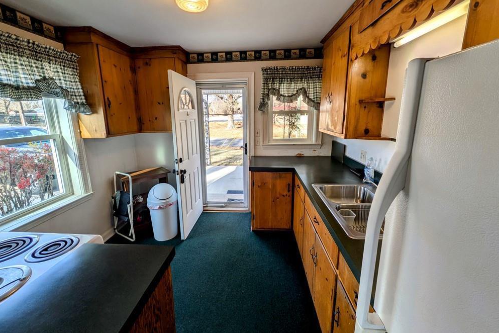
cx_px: 248
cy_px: 153
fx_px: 208
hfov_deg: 100.4
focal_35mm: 15
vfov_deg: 77.2
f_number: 2.2
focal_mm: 1.83
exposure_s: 1/229
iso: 44
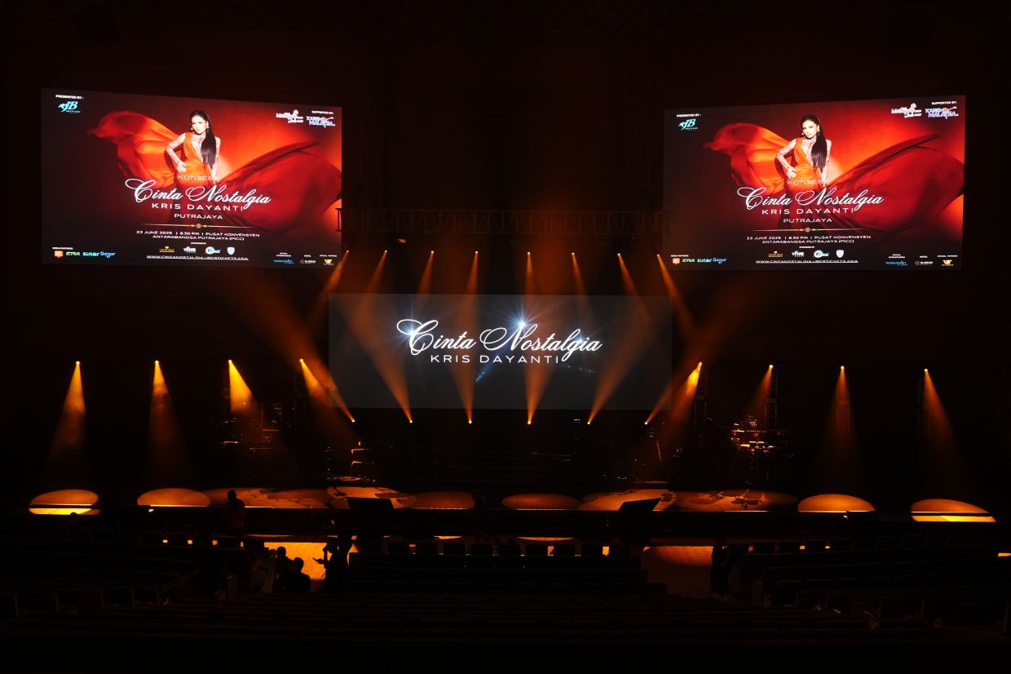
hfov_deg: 53.1
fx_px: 1011
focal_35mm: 36
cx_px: 506
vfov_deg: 36.9
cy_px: 337
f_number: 3.5
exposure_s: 1/60
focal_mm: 24
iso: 1000
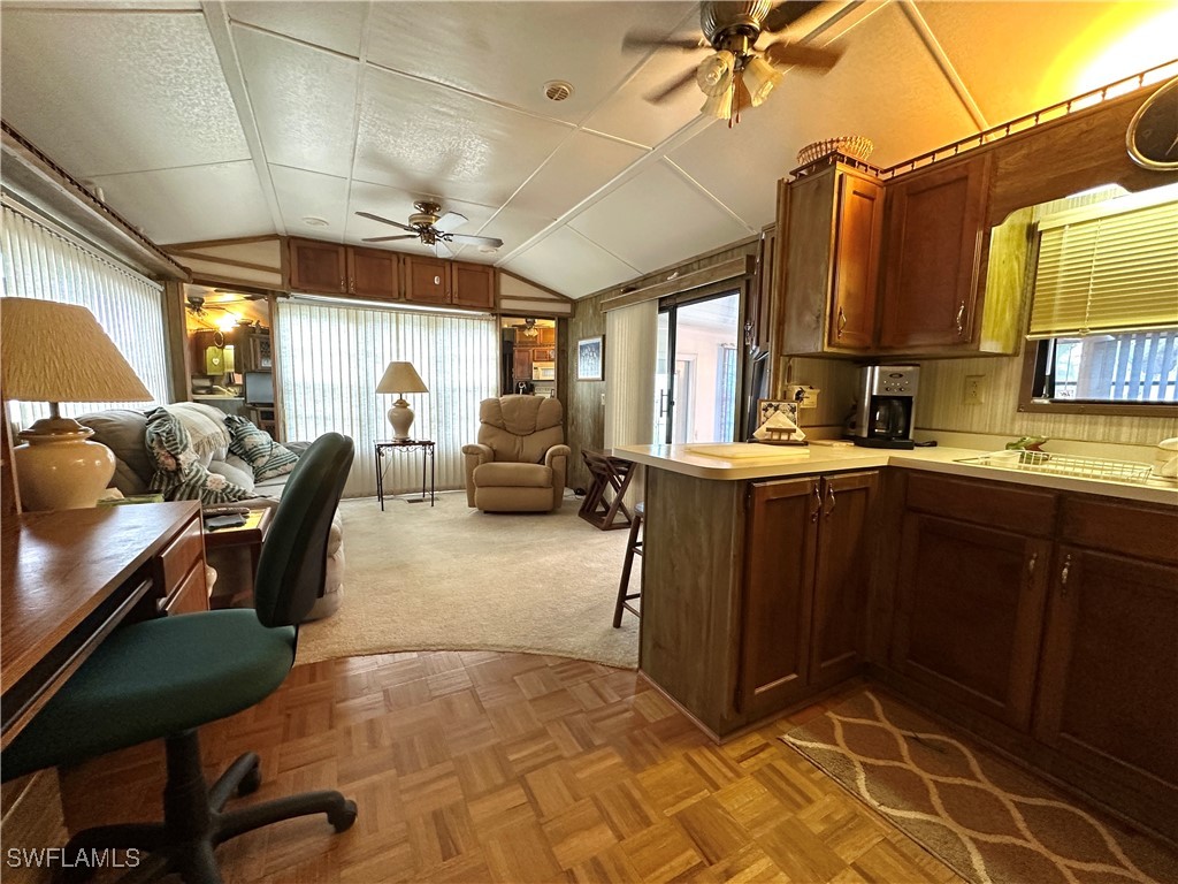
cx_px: 589
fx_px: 476
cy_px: 442
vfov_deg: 85.7
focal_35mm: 14
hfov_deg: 102.1
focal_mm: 2.22
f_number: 2.2
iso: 320
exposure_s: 1/60
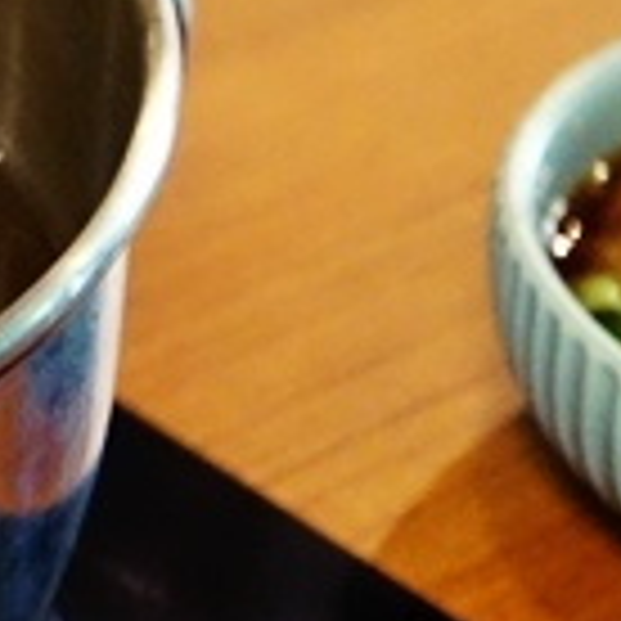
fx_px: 5784
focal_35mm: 285
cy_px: 61
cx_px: -1044
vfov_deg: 6.1
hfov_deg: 5.8
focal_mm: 58
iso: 6400
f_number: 5
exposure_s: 1/60
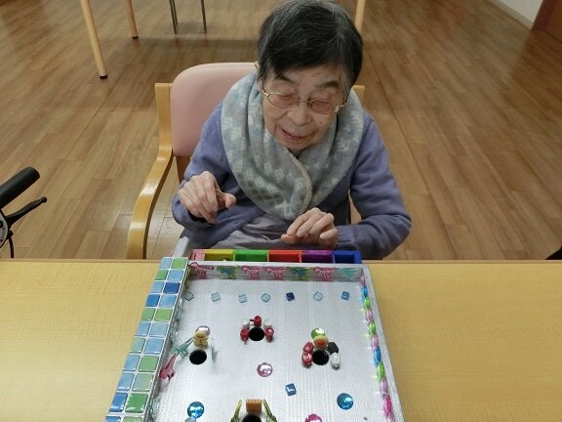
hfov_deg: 69.4
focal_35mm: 25
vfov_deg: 54.9
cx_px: 281
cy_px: 211
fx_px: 406
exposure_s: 1/100
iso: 400
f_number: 3.5
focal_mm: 4.5
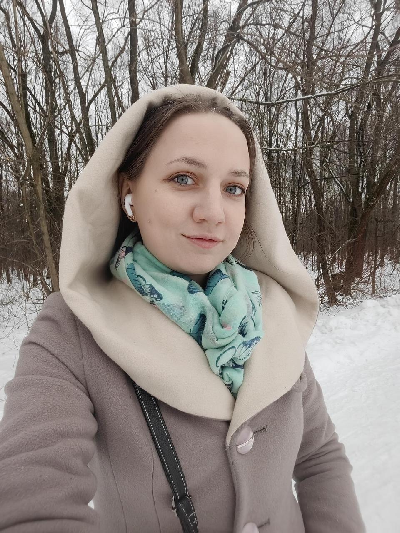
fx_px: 277
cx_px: 200
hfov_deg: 71.6
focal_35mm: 18
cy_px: 266
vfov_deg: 87.8
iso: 50
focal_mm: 2.7
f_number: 2.4
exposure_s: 1/155
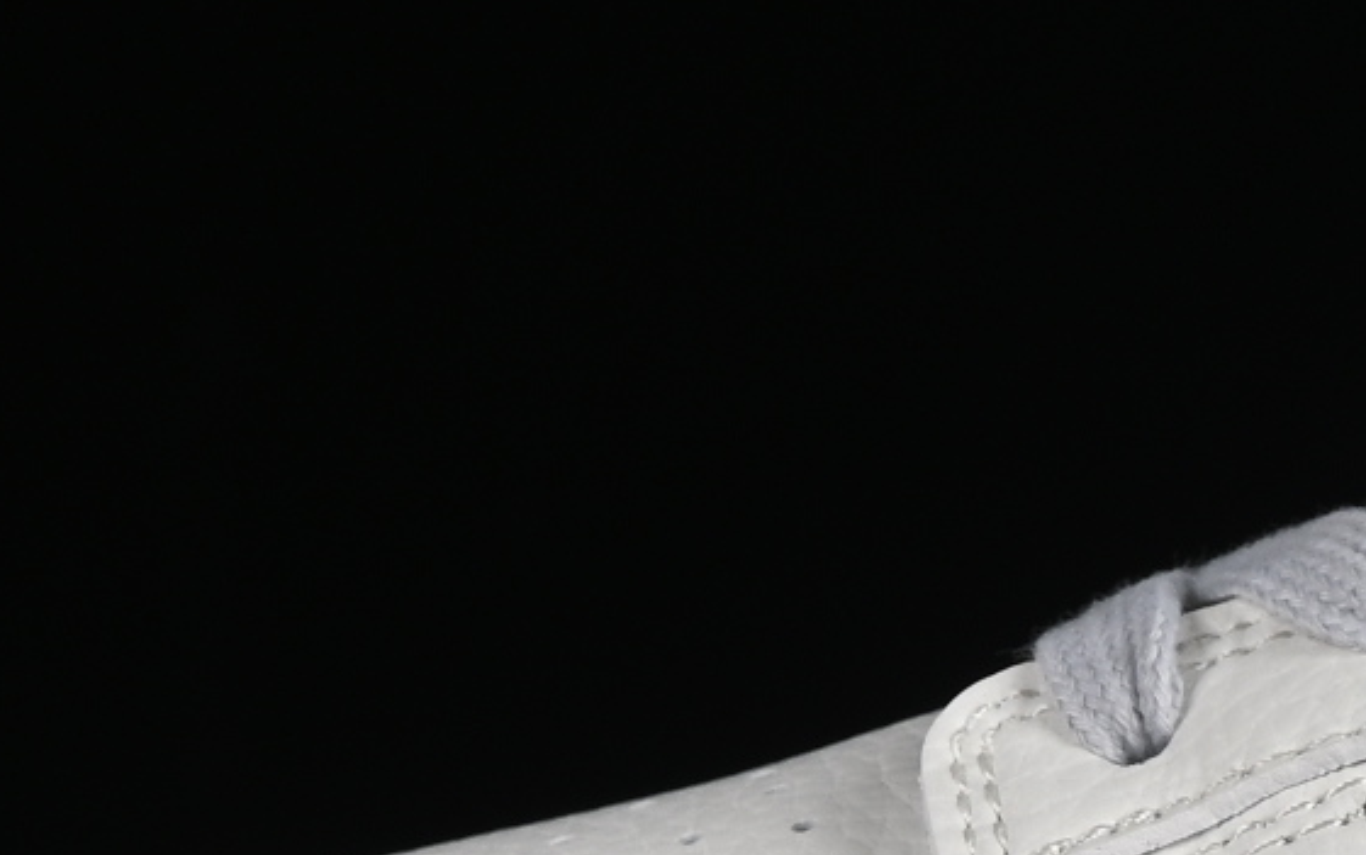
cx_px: 2109
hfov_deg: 5.5
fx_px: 14114
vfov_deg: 3.5
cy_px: 382
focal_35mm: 379
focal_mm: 50
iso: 160
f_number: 8
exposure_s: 1/100
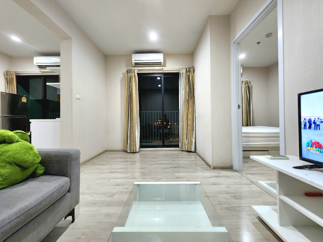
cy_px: 121
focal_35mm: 13
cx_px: 162
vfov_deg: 89.9
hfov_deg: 106.2
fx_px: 121
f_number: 2.2
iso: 320
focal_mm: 2.2
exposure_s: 1/33
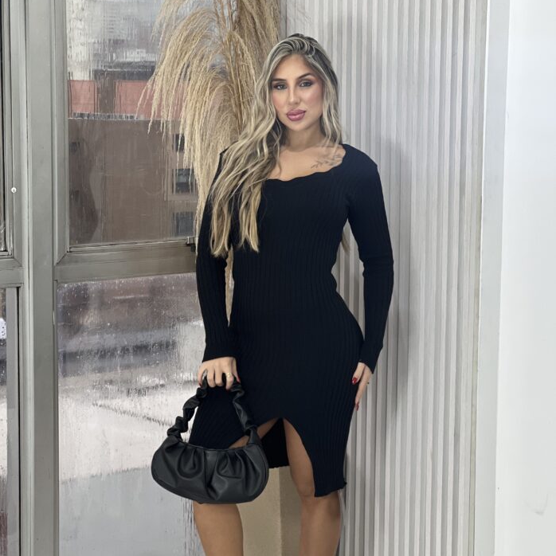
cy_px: 324
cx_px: 278
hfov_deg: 19.1
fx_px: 1654
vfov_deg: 19.1
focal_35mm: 91
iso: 160
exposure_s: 1/120
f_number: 2.8
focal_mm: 9
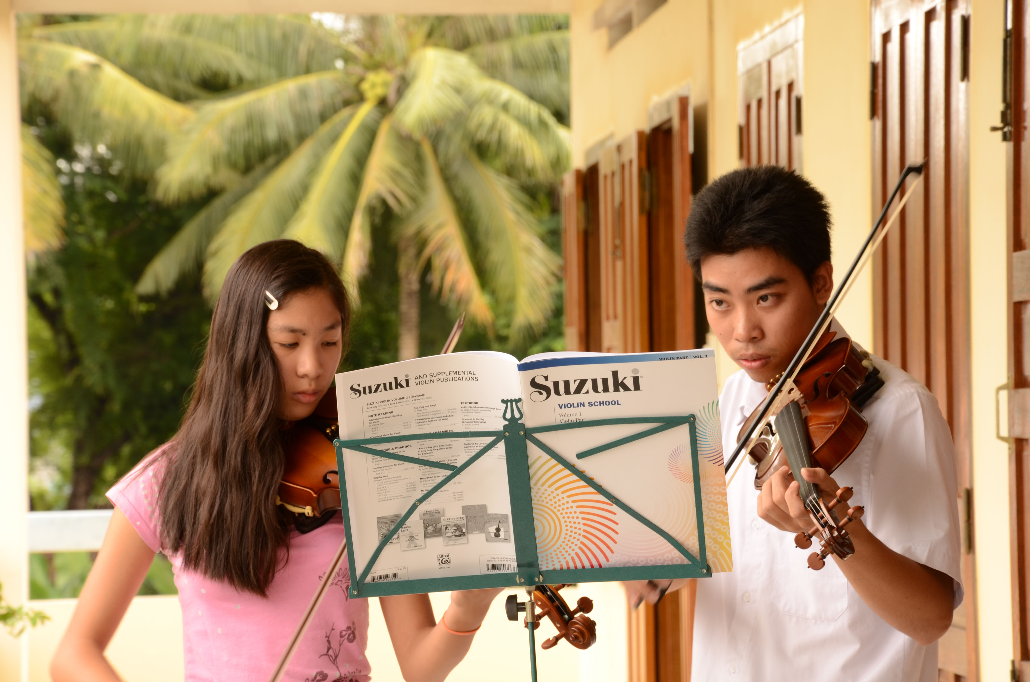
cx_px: 515
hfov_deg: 13.1
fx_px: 4497
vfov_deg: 8.7
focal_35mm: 158
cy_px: 341
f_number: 10
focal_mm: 105
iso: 200
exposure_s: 1/20
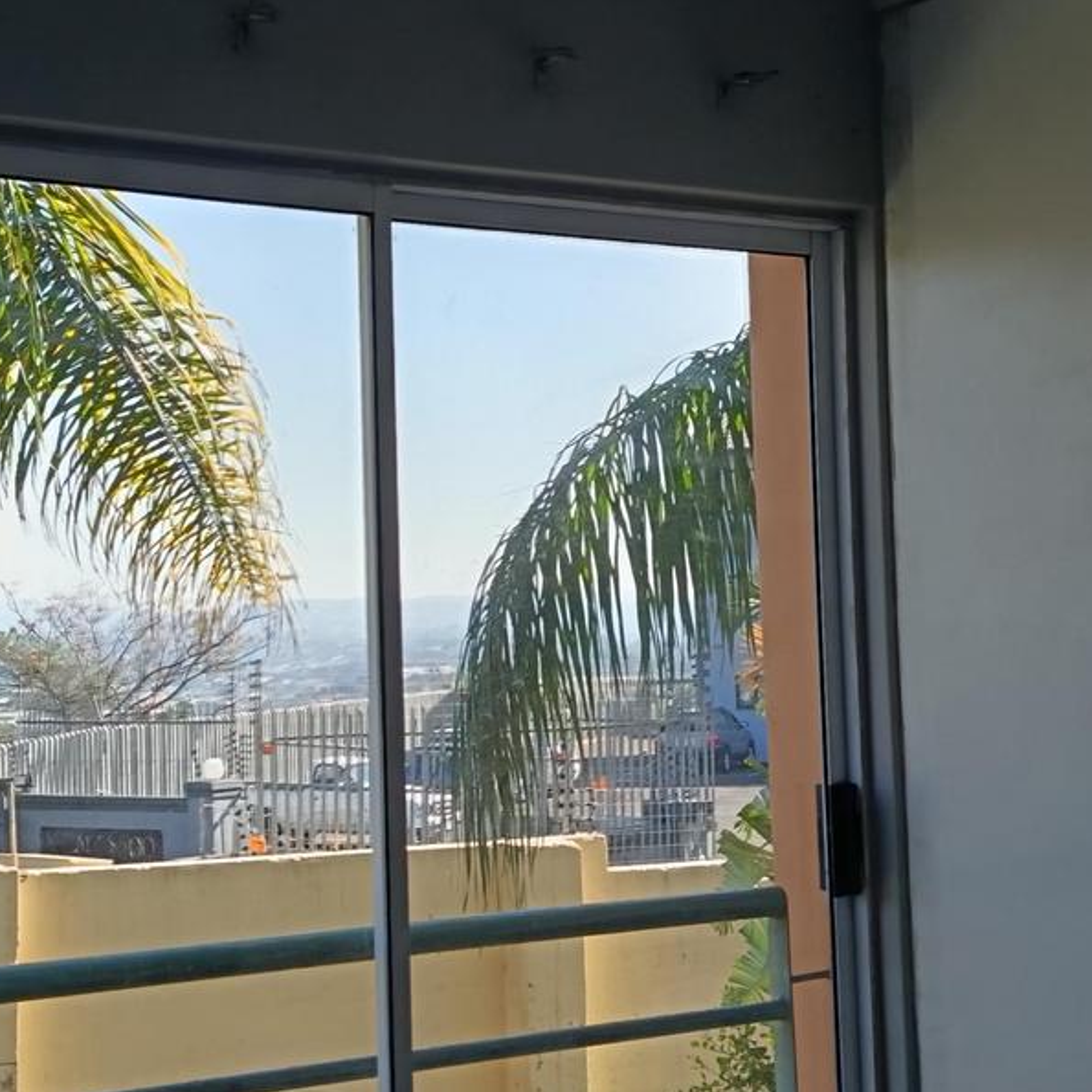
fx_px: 2034
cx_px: 382
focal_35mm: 57
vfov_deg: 30.0
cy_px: 547
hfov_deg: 29.9
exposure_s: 1/121
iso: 100
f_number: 1.75
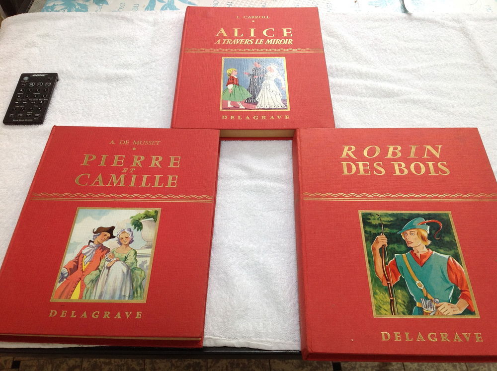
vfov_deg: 40.6
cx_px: 248
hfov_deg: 52.7
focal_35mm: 35
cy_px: 186
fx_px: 502
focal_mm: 4.28
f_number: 2.4
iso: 64
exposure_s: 1/60
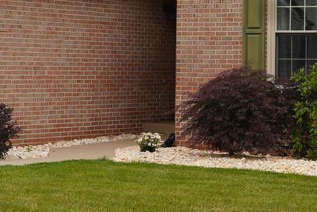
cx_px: 235
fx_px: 1266
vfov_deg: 9.4
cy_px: -71
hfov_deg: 14.2
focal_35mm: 144
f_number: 5
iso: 100
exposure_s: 1/400
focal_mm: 31.6
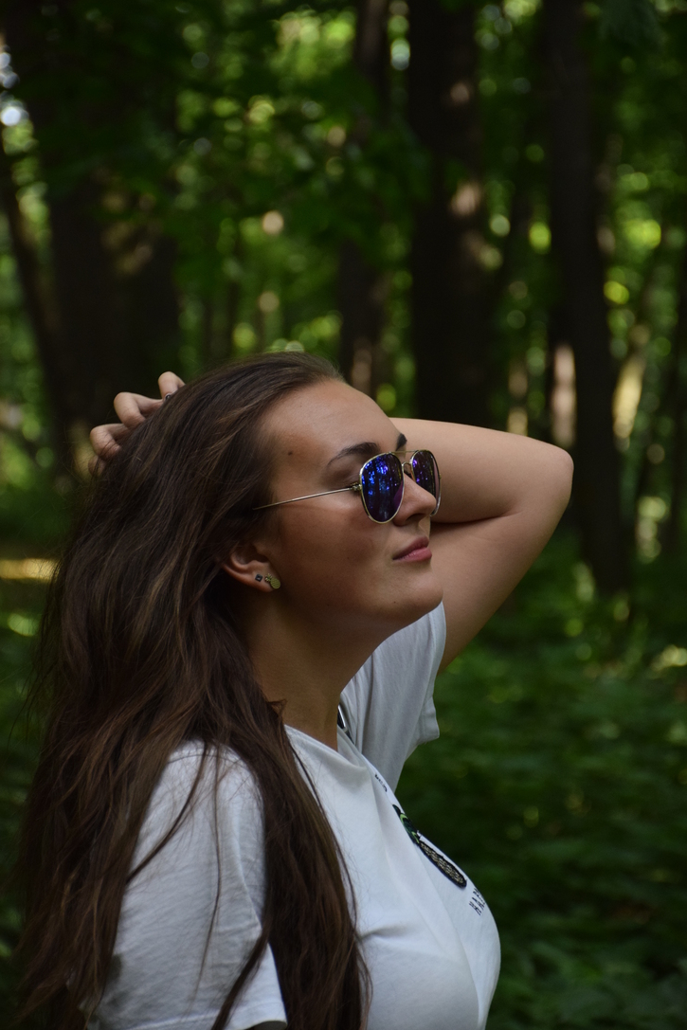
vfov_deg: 15.1
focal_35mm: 136
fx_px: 3891
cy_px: 516
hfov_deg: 10.1
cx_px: 344
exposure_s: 1/200
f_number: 5.3
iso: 1250
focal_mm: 90
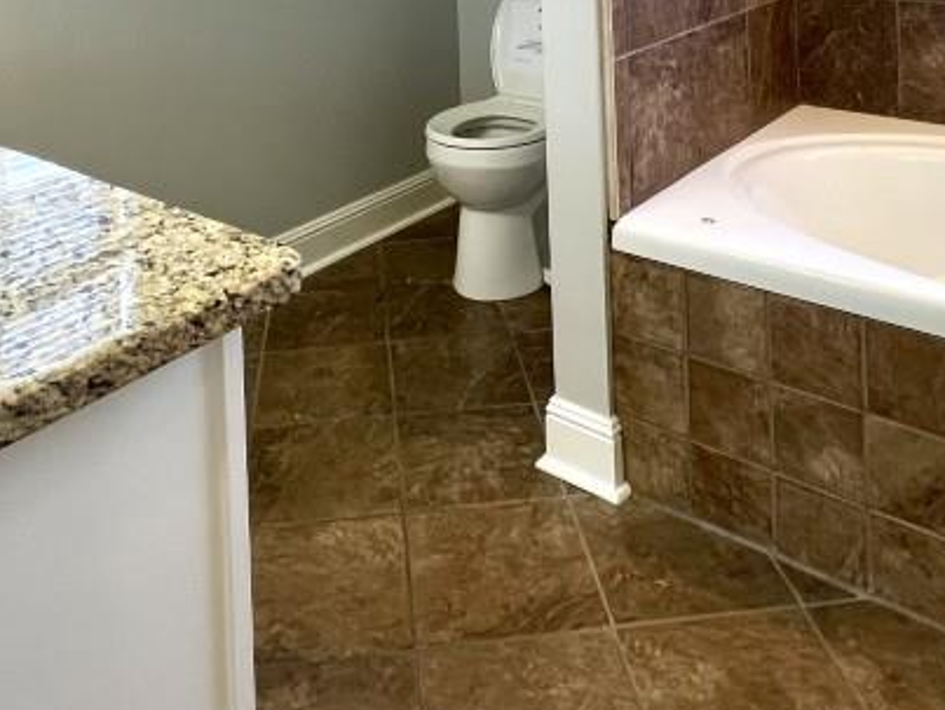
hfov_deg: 55.3
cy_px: -157
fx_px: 902
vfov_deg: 34.0
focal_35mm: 33
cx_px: 448
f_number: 1.8
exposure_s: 1/120
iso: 125
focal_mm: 1.57
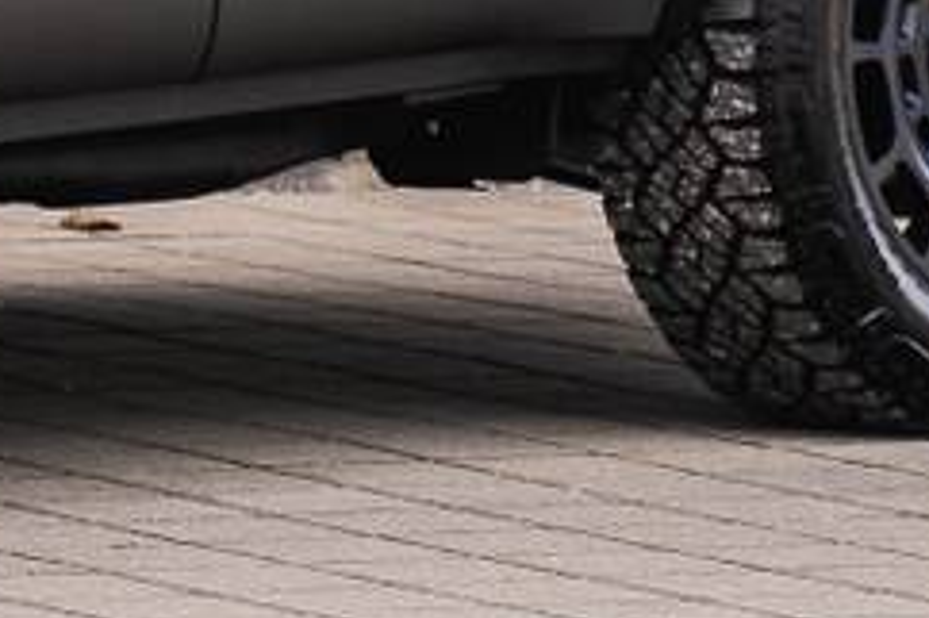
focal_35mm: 476
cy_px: -1543
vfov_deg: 2.8
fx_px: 12275
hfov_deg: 4.2
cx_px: -1409
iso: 320
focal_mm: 60
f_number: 4.5
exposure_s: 1/320
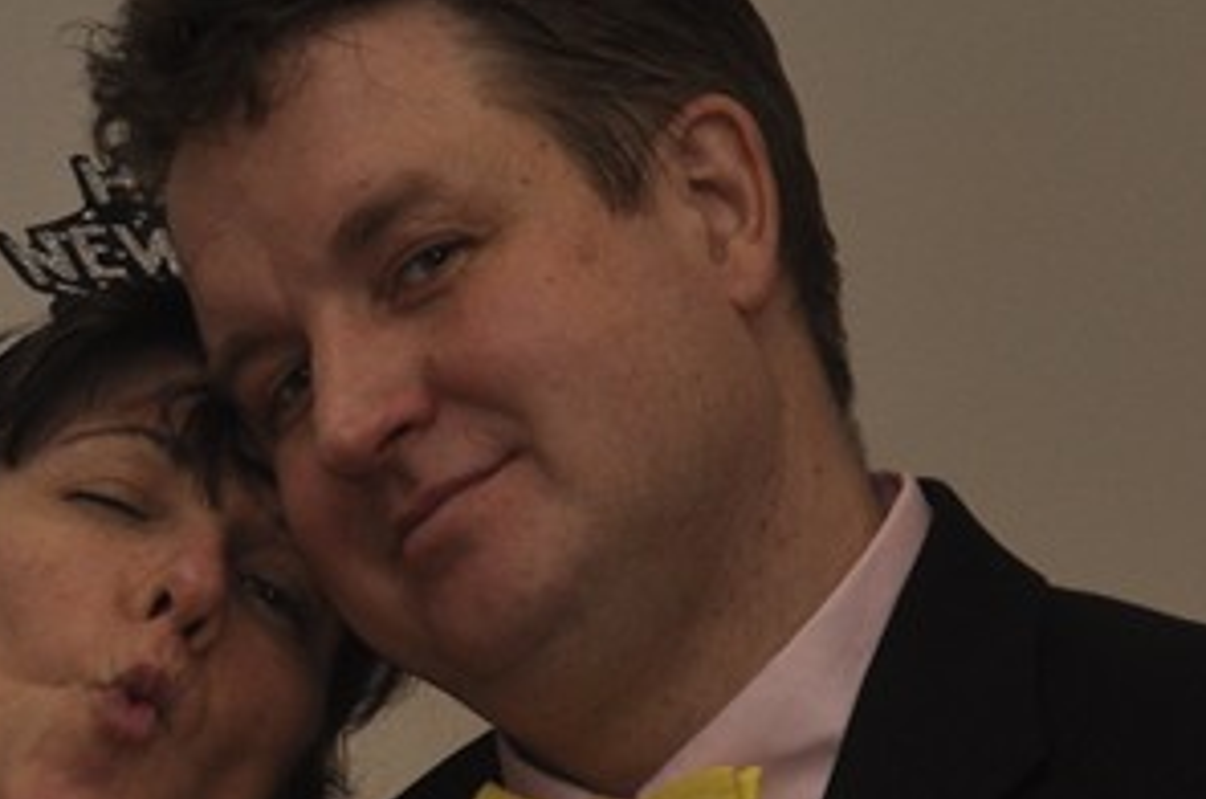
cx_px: 289
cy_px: 1011
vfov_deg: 3.4
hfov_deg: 5.1
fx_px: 13572
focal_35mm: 406
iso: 400
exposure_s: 1/60
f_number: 5.3
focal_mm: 80
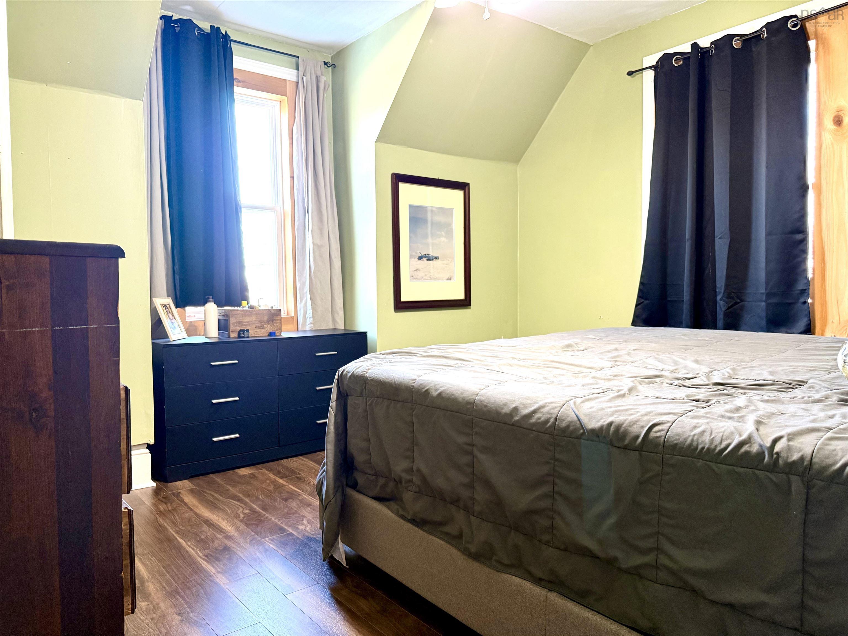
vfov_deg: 56.8
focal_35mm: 24
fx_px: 588
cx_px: 424
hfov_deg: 71.6
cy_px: 318
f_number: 1.78
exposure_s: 1/60
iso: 400
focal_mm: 6.76
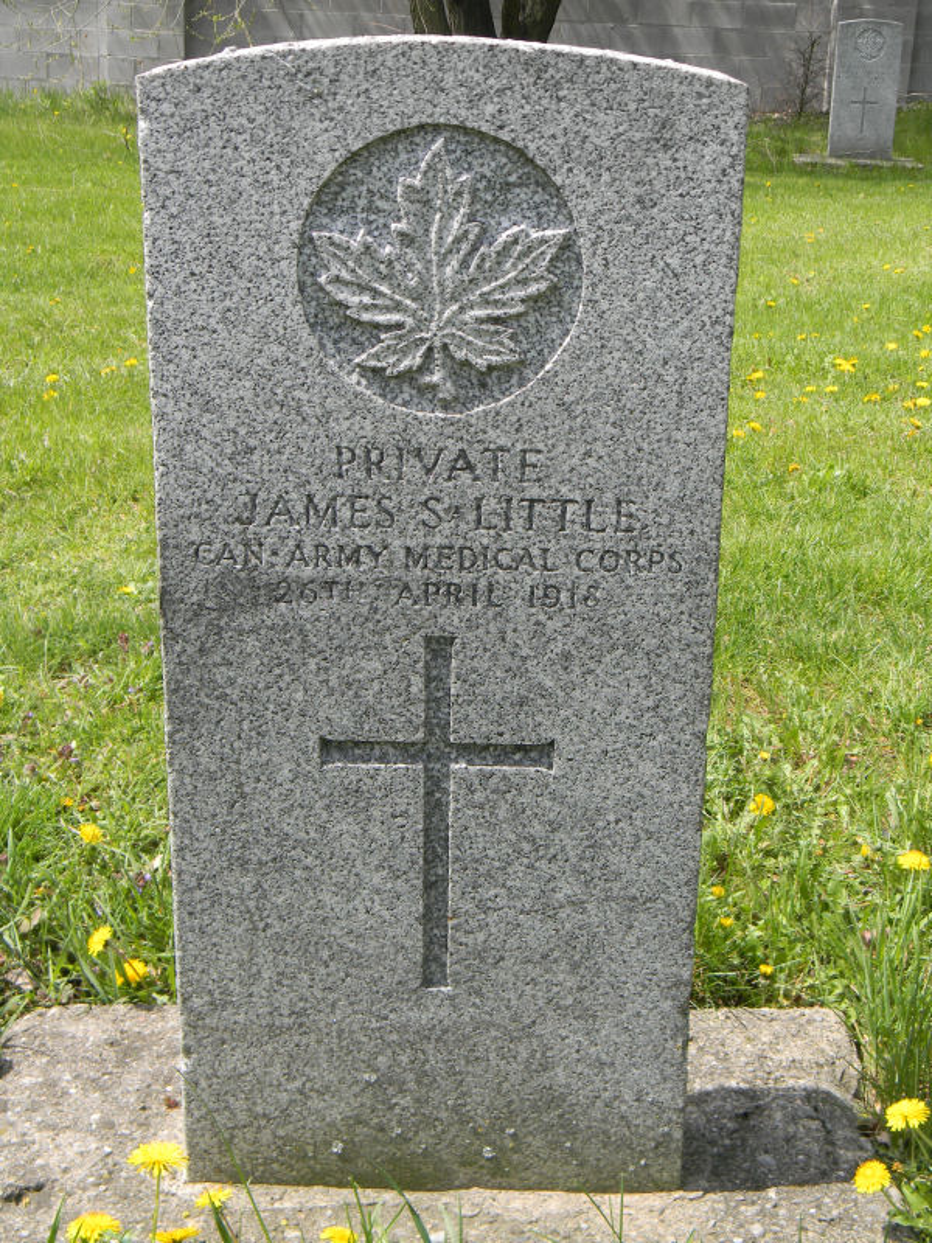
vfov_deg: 40.4
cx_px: 466
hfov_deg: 30.9
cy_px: 622
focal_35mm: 47
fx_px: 1687
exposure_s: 1/323
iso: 80
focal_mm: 8.6
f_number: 3.9
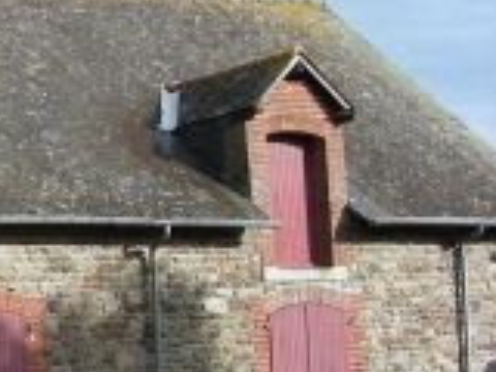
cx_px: -558
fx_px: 2321
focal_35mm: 162
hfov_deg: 10.9
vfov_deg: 9.2
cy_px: 143
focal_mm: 6.3
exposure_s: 1/285
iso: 50
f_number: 4
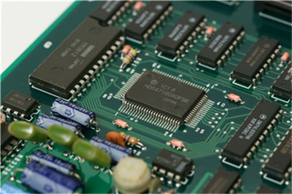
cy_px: 97
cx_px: 146
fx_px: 810
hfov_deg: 20.4
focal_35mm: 100
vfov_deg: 13.6
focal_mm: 100
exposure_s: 2
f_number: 8
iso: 200
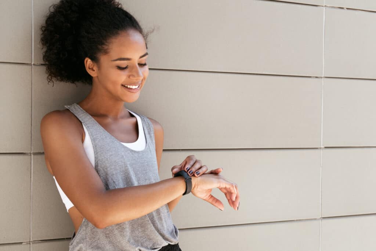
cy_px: 126
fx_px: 548
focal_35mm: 52
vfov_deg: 25.8
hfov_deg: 37.8
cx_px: 188
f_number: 5.6
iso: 100
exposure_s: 1/50
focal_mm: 35
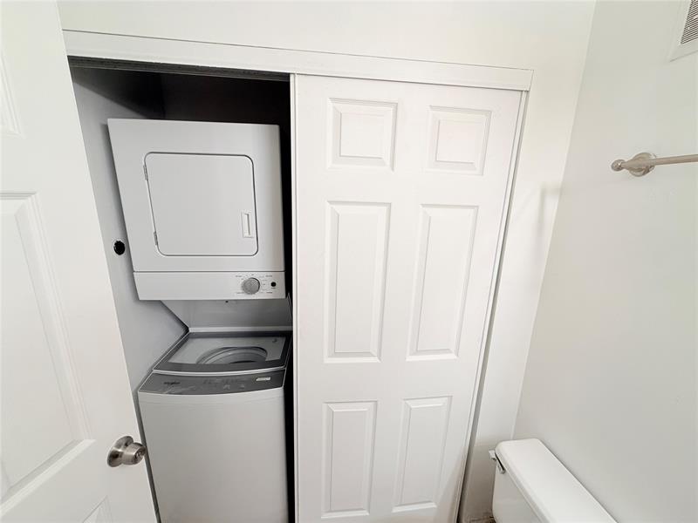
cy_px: 262
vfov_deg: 85.7
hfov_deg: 102.1
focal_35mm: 14
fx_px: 282
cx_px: 349
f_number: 2.2
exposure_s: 1/120
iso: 100
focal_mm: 2.22
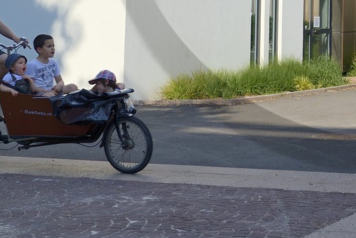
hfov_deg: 17.2
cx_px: 384
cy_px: -125
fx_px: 1137
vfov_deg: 11.4
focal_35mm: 115
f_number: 6.3
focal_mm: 36
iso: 100
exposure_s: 1/400
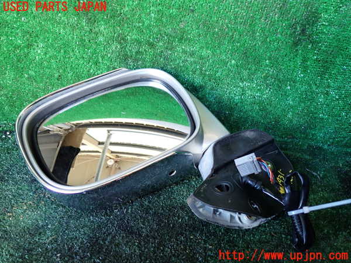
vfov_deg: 46.8
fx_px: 304
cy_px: 132
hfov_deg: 60.0
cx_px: 176
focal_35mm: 30
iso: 200
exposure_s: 1/30
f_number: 2.3
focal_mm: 5.4
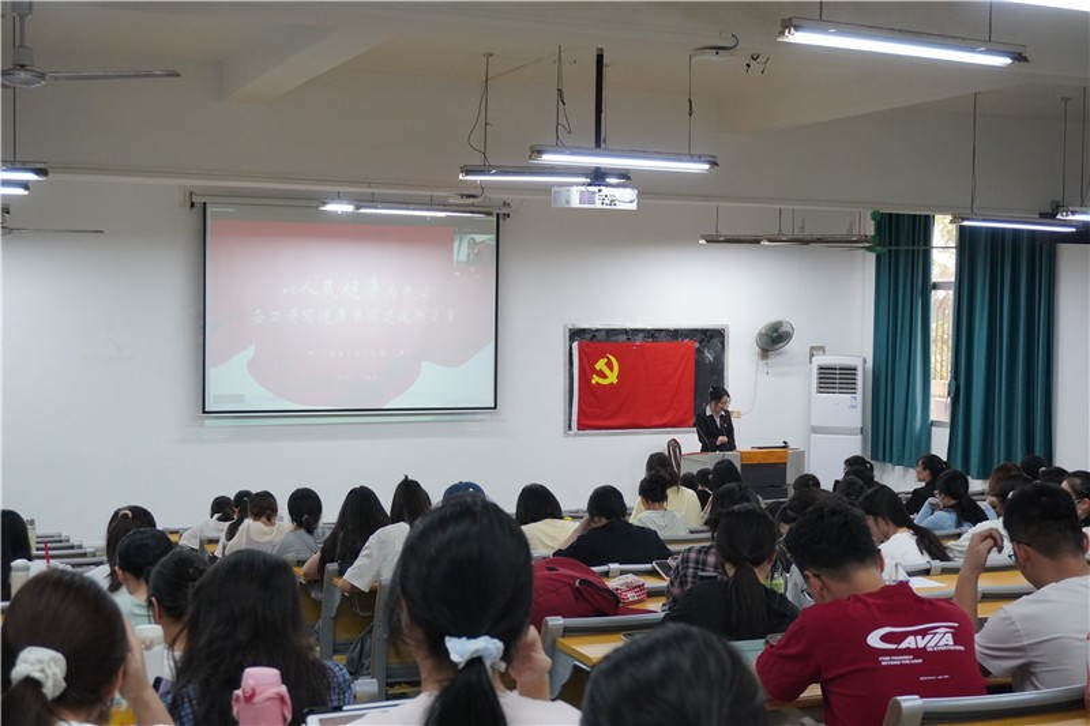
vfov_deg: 27.2
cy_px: 363
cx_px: 545
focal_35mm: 50
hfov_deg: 40.0
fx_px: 1498
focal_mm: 33
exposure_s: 1/160
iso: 2000
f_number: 5.6
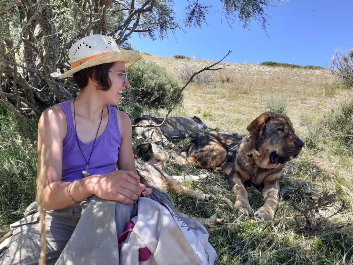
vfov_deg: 51.4
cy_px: 132
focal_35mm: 27
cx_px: 176
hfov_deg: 65.3
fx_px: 275
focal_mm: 3.6
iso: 40
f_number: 1.9
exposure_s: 1/391
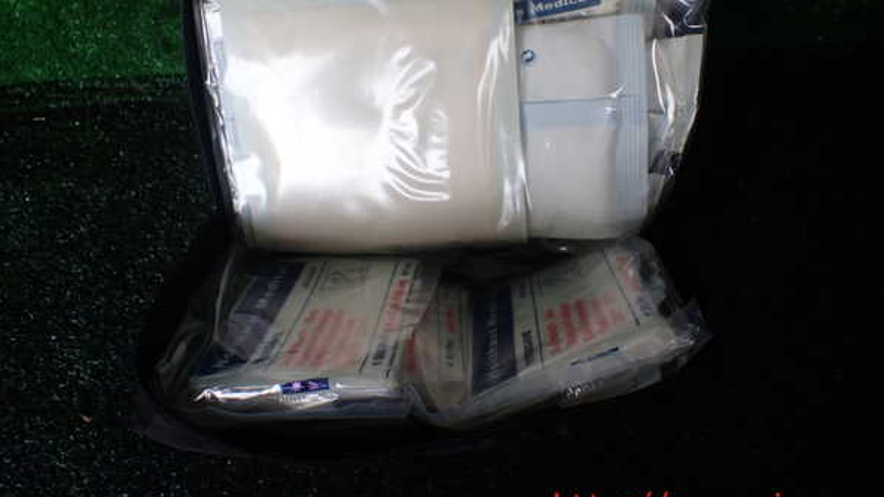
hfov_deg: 59.5
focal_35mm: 33
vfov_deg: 35.5
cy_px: 192
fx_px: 773
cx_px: 443
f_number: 2.3
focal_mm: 5.4
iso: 200
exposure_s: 1/125
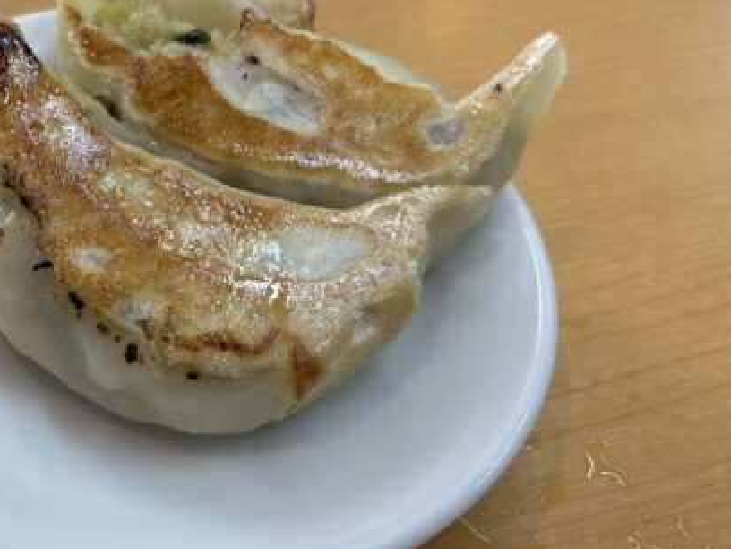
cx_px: 97
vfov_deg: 28.5
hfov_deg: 35.6
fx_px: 1077
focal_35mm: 51
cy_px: 249
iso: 64
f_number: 1.6
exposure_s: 1/100
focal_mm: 5.96
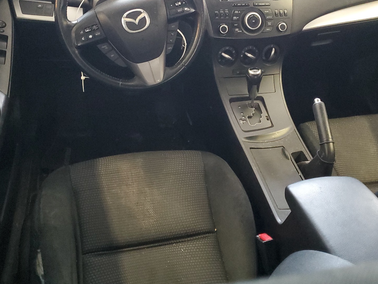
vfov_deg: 39.5
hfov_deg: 51.3
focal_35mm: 36
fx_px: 393
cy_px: 115
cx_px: 196
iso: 518
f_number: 1.5
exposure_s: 1/15
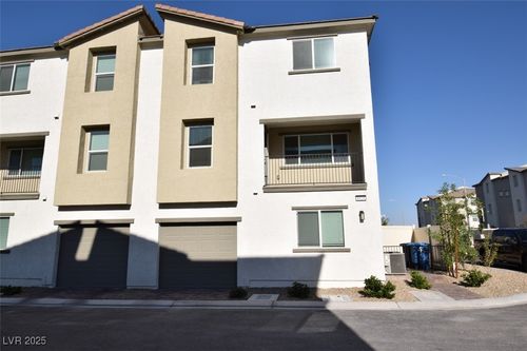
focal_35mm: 22
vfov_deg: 56.1
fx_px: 329
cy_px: 176
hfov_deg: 77.3
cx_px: 264
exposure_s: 1/125
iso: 100
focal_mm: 15
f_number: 14
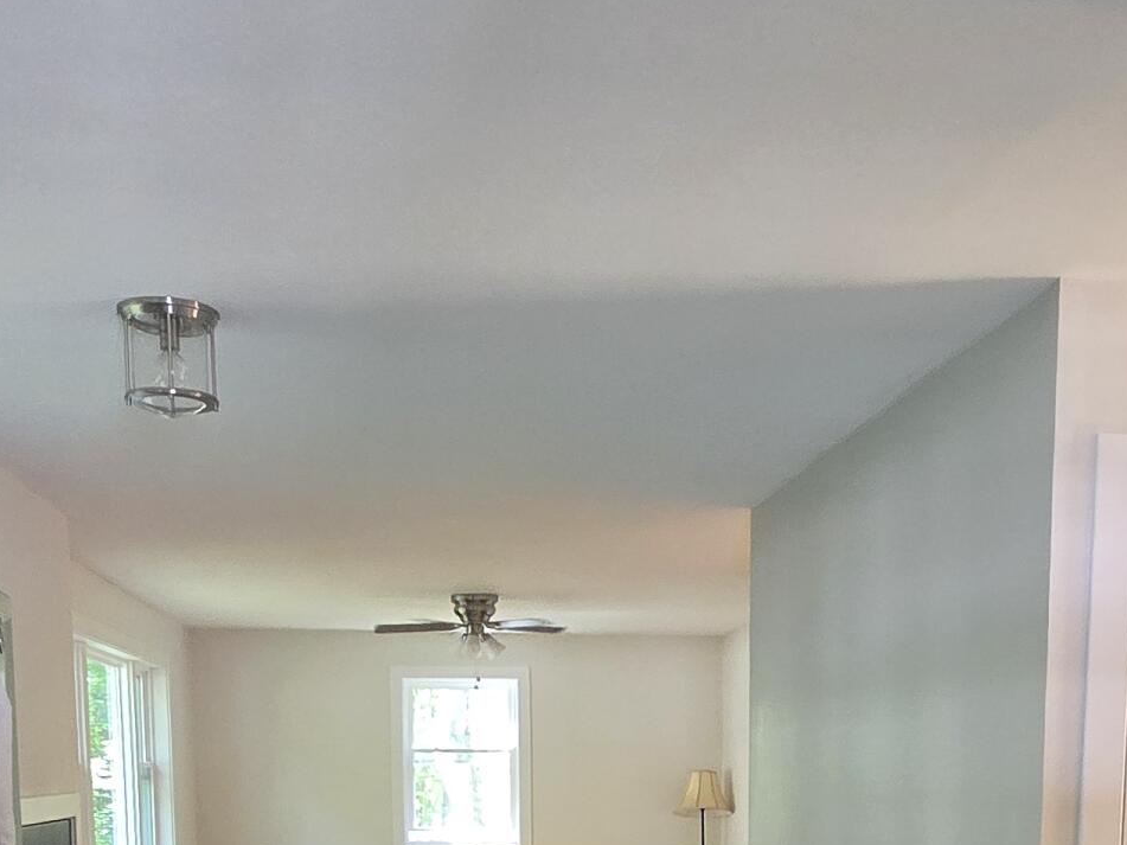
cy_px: 980
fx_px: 1335
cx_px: 615
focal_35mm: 41
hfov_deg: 45.7
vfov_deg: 30.5
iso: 320
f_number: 2.2
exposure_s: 1/60
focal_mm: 2.2
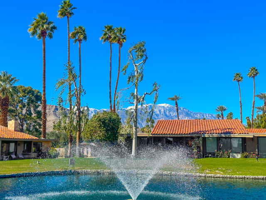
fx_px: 369
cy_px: 100
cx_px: 133
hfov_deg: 39.7
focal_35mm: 48
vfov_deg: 30.3
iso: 64
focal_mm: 6.86
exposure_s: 1/3600
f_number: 1.8
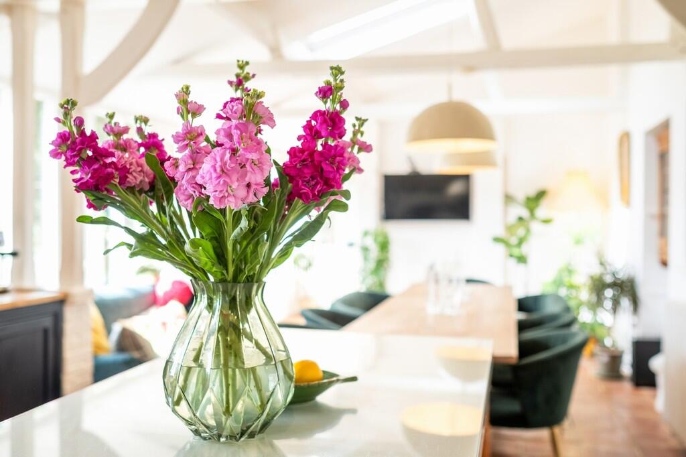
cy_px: 228
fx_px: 667
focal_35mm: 35
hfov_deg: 54.4
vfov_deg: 37.8
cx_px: 343
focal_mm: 23
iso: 160
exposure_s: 1/125
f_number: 2.5
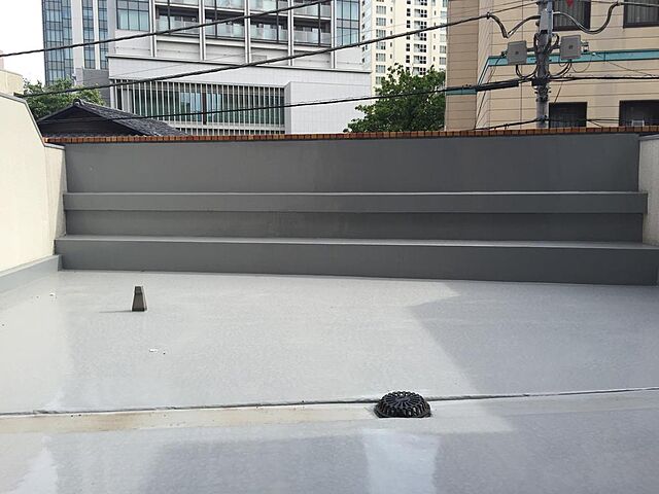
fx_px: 552
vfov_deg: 48.2
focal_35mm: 29
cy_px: 247
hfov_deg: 61.7
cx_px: 330
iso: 32
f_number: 2.2
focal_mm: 4.15
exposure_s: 1/618
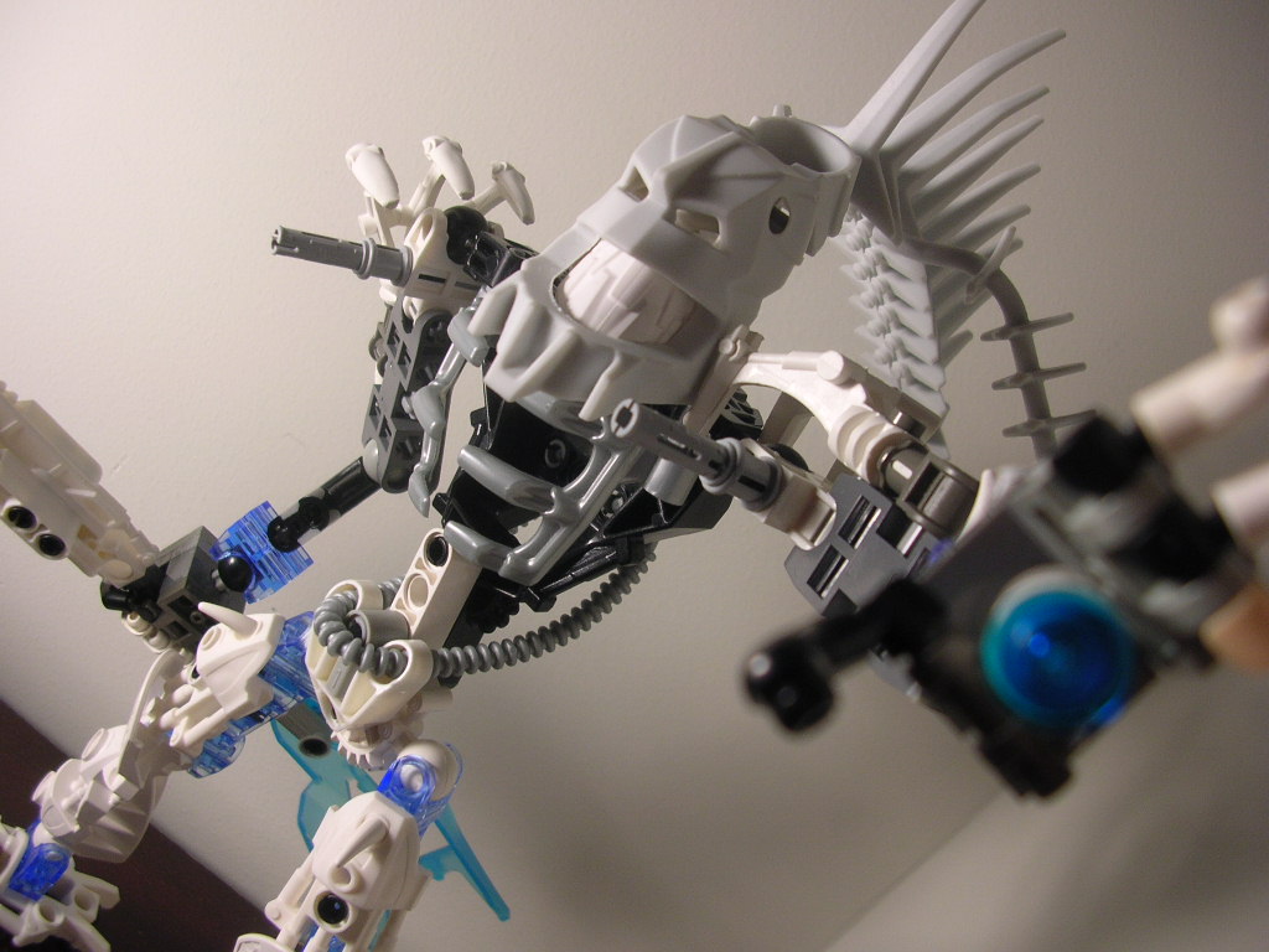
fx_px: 1283
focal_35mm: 35
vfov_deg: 40.7
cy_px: 476
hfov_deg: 52.6
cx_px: 634
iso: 50
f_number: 2.8
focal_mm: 5.8
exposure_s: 1/31.7
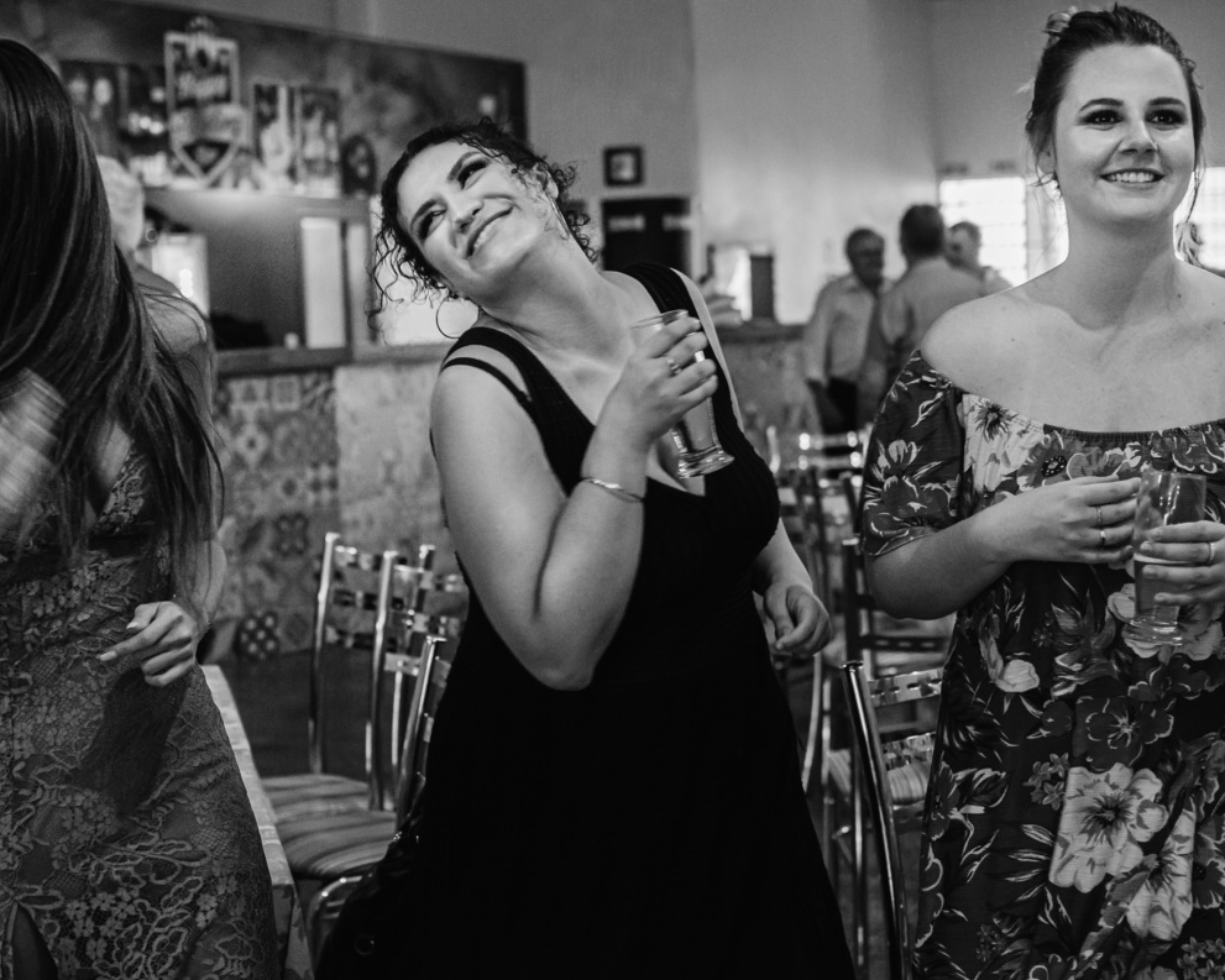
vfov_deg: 25.6
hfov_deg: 31.6
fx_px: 2160
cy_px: 490
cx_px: 508
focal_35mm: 60
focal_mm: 35
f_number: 2.8
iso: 1250
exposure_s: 1/125
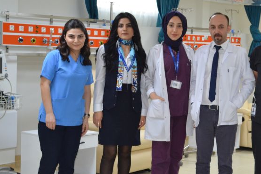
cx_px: 231
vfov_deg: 17.9
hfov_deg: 25.9
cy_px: 92
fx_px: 551
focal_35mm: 76
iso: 800
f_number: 3.8
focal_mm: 26
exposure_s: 1/60
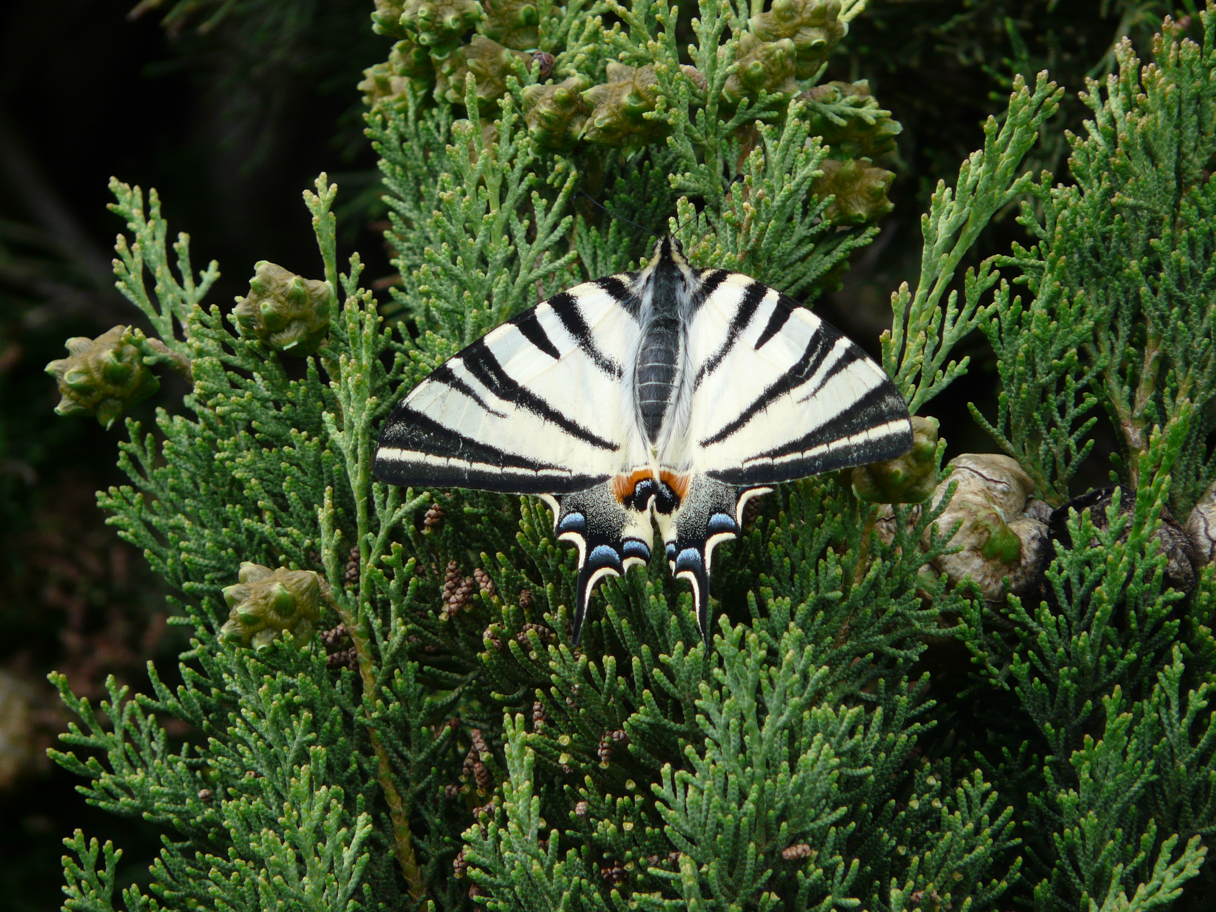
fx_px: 17705
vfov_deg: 3.0
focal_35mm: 504
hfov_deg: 3.9
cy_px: 456
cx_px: 608
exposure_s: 1/200
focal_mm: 82.8
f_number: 4.2
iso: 100
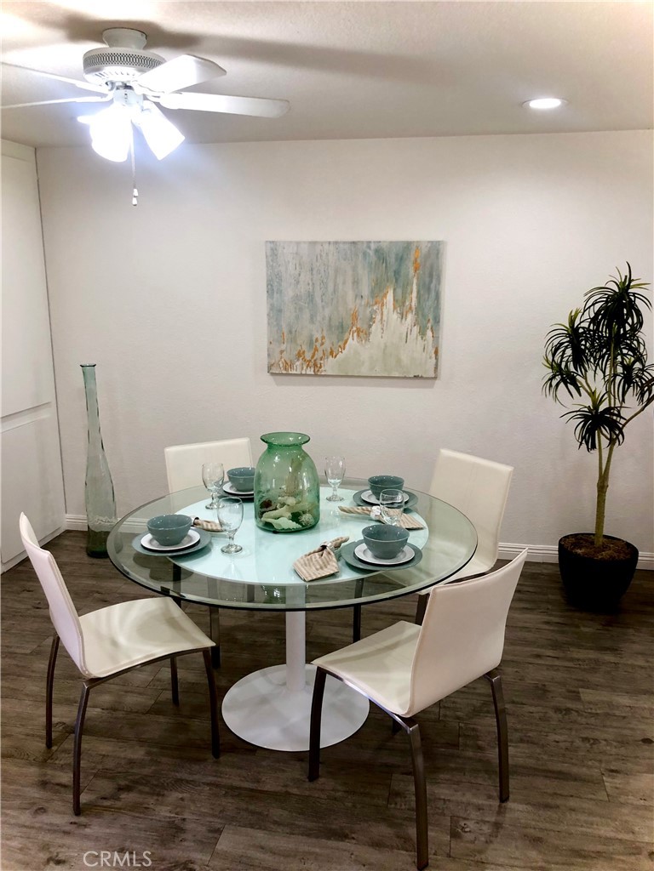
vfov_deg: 63.4
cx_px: 327
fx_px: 705
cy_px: 436
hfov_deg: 49.7
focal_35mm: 28
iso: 32
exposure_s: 1/30
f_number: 1.8
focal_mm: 3.99
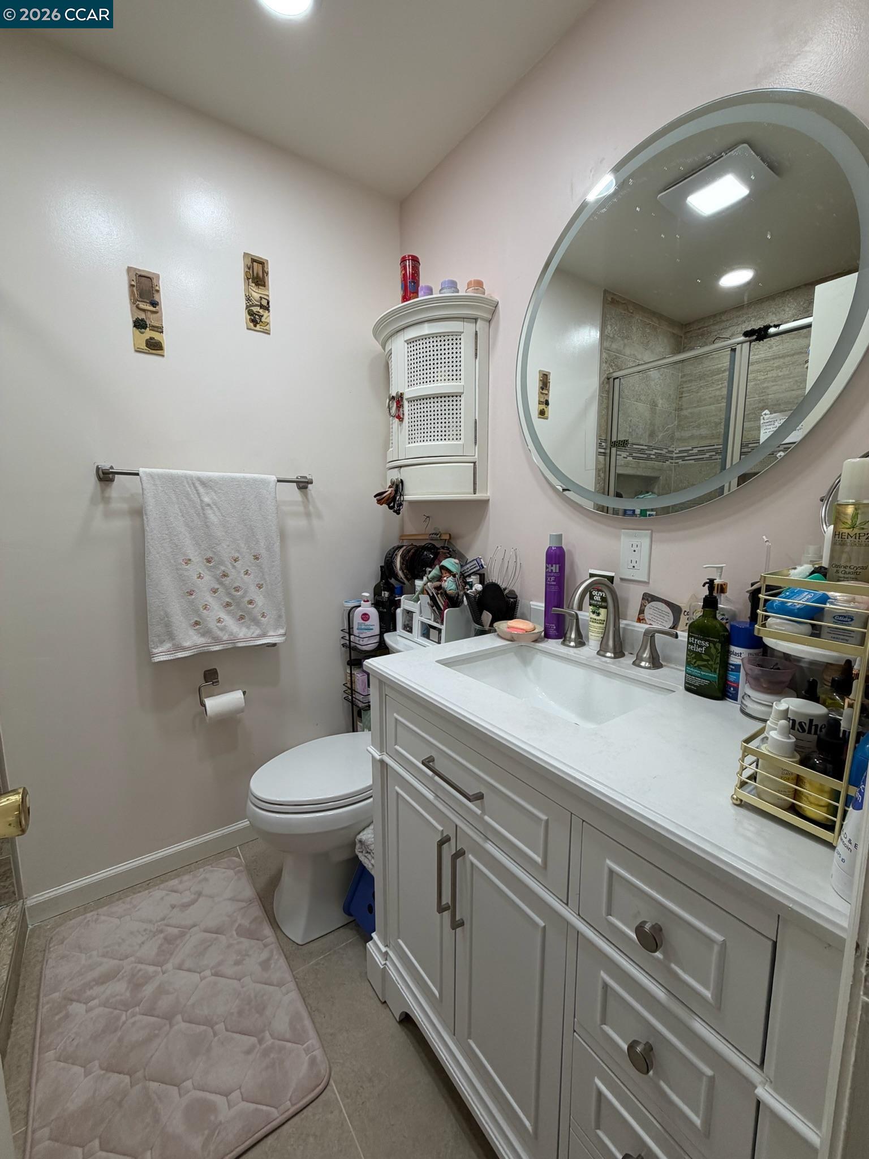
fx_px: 469
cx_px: 434
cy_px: 580
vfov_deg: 102.1
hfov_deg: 85.7
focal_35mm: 14
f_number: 2.2
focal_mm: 2.22
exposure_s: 1/120
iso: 100
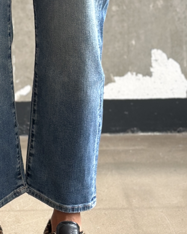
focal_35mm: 151
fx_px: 1045
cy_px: -24
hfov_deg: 10.1
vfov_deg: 12.5
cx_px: -1
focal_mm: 6.86
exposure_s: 1/121
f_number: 1.78
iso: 100
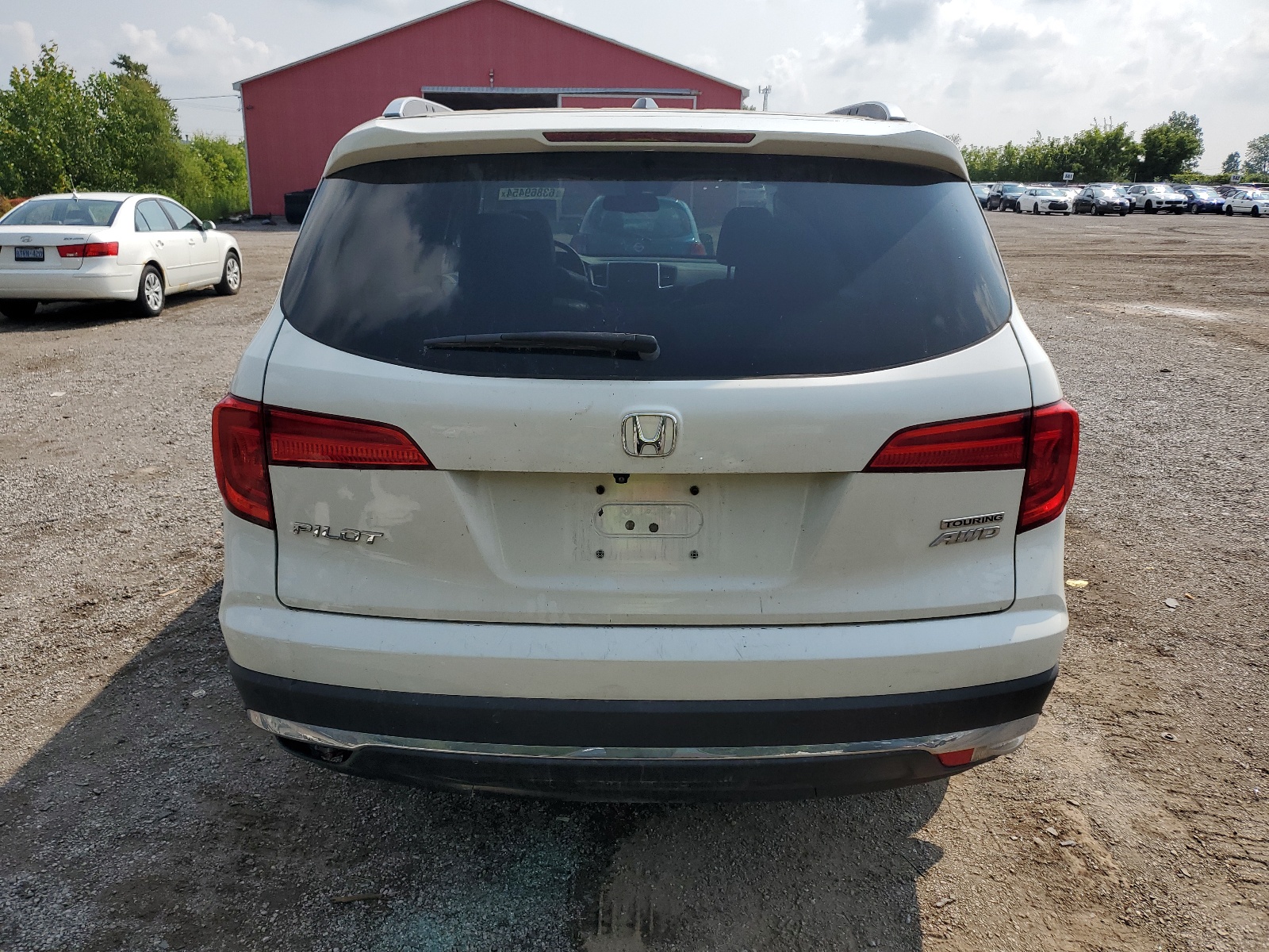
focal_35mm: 26
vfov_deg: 53.1
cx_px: 634
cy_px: 476
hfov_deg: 67.3
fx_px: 953
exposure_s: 1/5000
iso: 50
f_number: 1.5
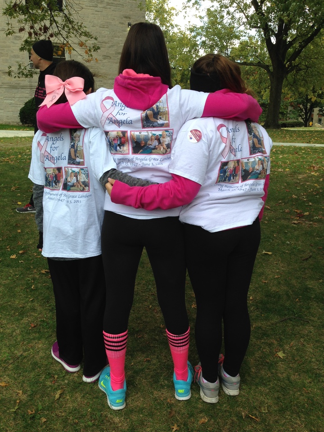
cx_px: 162
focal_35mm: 33
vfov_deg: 55.4
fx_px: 412
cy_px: 216
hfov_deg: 42.9
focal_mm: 4.12
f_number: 2.4
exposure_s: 1/369
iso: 50
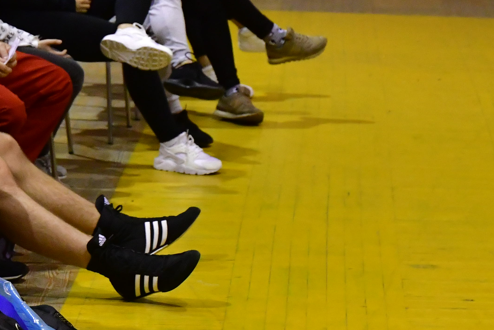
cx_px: 96
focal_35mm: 189
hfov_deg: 10.8
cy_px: -37
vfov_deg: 7.2
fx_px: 2593
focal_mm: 48
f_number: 3.5
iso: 2500
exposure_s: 1/200
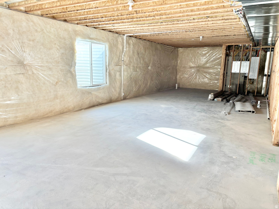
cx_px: 140
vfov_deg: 53.1
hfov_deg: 67.3
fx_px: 210
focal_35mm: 26
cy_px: 104
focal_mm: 5.96
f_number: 1.6
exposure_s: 1/121
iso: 80
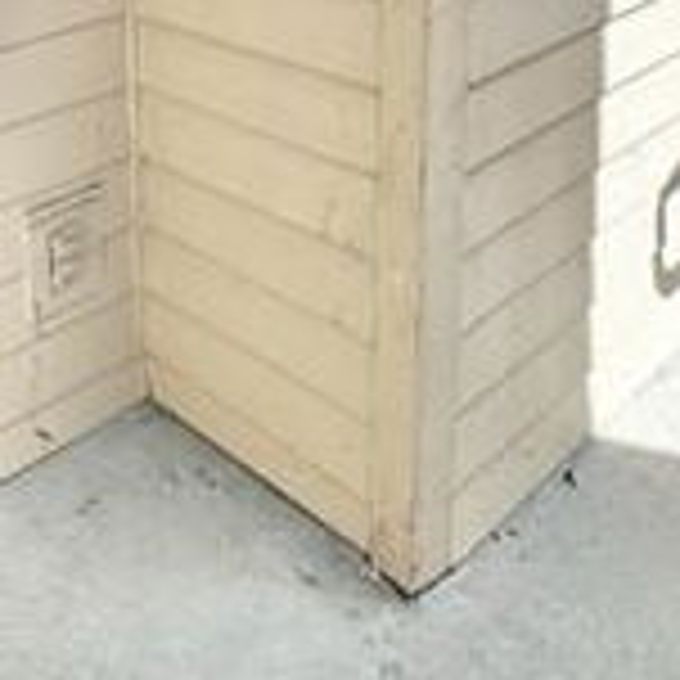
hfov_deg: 34.9
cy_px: -83
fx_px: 1045
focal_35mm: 47
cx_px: 135
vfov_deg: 31.6
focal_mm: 2.22
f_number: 2.2
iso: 50
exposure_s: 1/1033
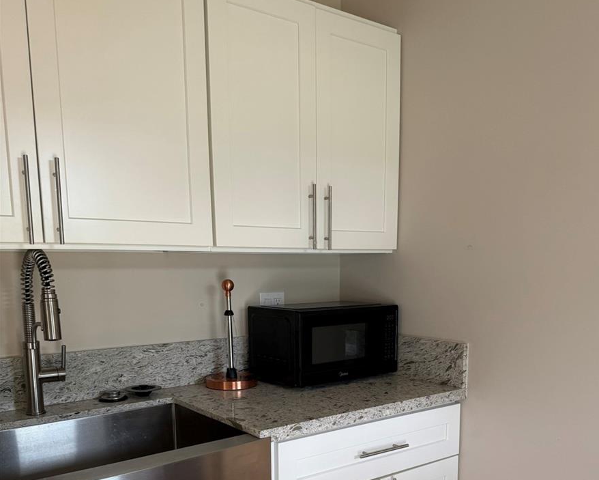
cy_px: 359
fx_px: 567
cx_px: 306
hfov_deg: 55.6
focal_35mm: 32
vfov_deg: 44.3
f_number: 1.78
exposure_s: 1/121
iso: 160
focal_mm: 6.76
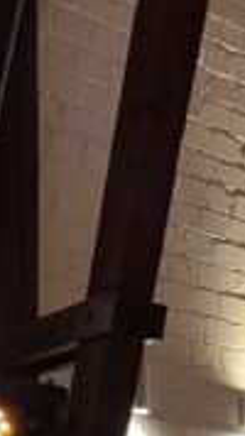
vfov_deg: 19.6
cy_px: 659
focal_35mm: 94
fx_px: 1087
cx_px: 186
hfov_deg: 12.8
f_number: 1.78
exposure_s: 1/42
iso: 800
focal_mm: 6.76
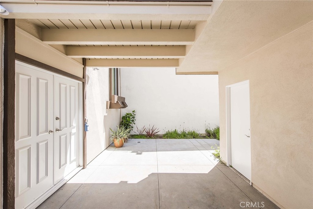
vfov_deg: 77.3
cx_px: 156
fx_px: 130
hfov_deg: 100.4
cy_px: 104
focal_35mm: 15
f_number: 6.3
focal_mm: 15
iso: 100
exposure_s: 1/125
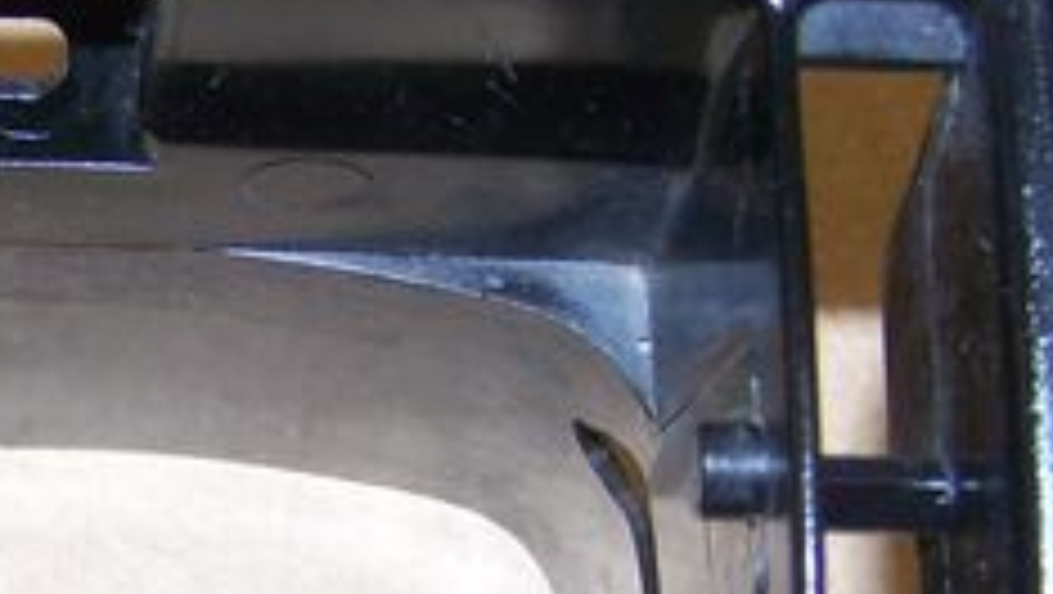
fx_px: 3157
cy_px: 544
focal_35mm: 113
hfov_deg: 18.6
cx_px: 86
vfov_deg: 10.7
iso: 80
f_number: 2.8
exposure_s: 1/60
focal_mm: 6.3
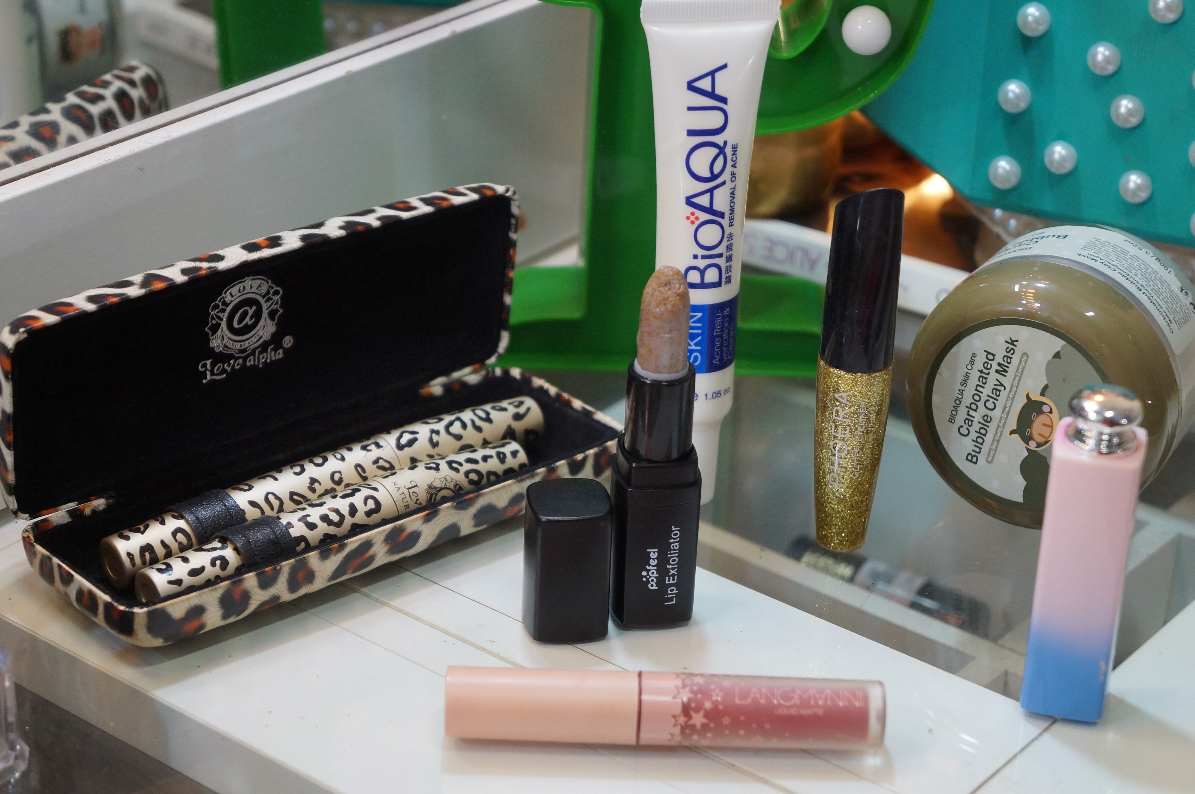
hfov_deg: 26.5
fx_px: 2537
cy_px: 397
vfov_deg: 17.8
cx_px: 598
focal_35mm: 76
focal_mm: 51
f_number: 5
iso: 1250
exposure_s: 1/80
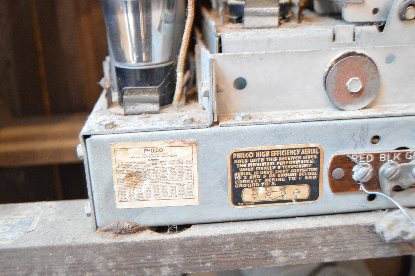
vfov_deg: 28.9
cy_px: 138
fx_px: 536
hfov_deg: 42.4
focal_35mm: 46
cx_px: 208
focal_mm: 31
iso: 3200
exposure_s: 1/15
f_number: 4.2
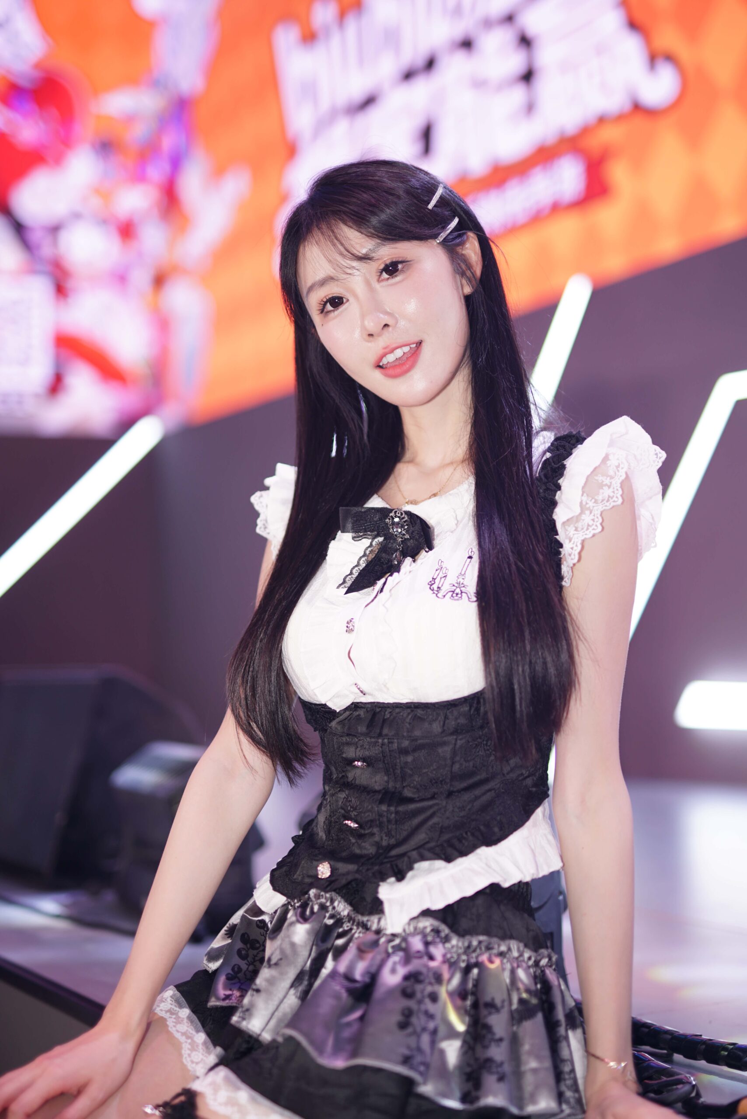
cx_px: 374
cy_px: 560
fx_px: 1555
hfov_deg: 27.0
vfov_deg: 39.6
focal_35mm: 50
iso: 200
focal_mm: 50
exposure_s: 1/250
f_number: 1.4
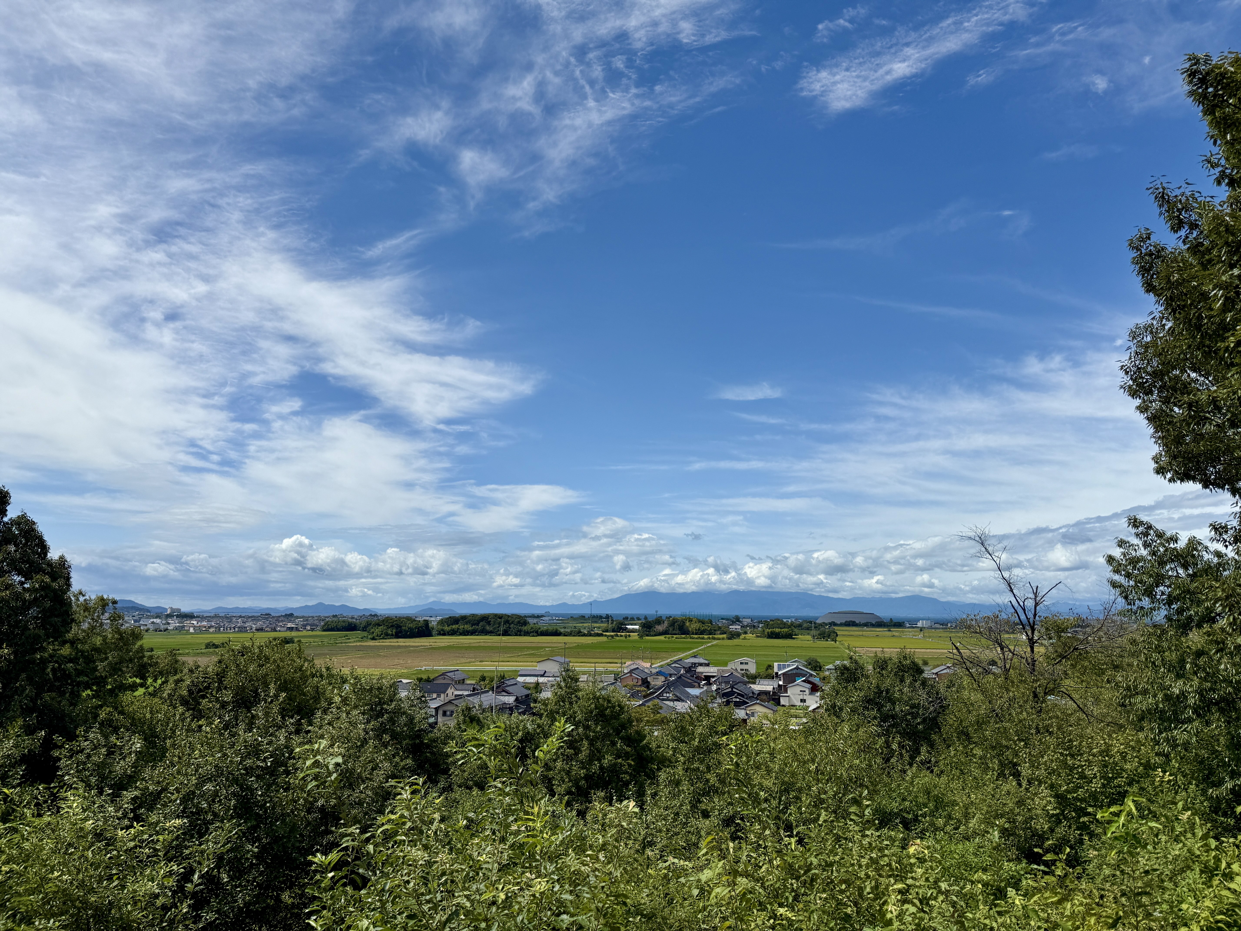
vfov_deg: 56.8
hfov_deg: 71.6
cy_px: 466
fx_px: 860
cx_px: 620
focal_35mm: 24
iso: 80
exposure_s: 1/10309
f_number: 1.78
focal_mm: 6.76
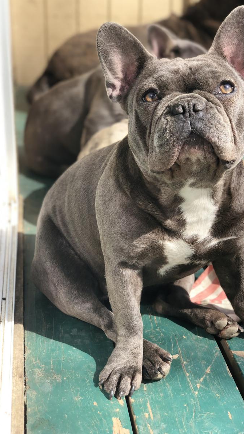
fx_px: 656
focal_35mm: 57
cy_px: 217
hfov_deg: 21.0
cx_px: 157
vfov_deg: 36.6
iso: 16
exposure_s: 1/320
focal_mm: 6
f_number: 2.4
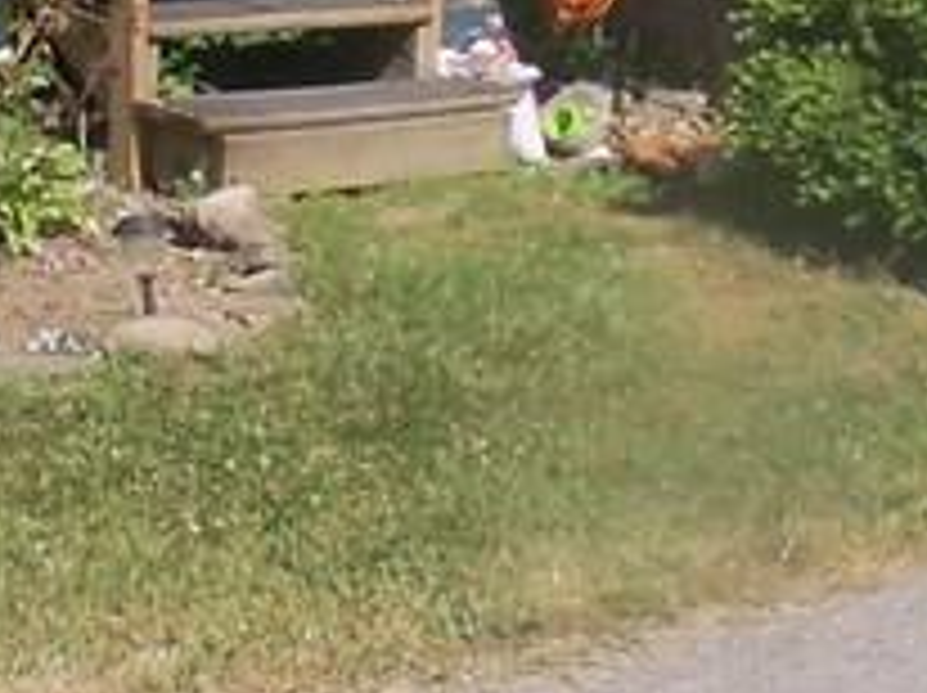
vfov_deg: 7.6
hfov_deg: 10.4
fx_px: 5055
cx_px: 986
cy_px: -585
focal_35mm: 189
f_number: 5.6
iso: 100
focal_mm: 6.3
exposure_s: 1/320
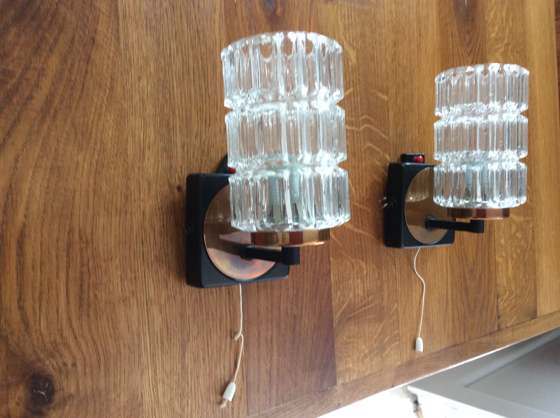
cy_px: 209
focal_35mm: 32
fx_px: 517
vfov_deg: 44.1
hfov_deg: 56.9
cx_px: 280
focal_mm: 3.3
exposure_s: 1/25
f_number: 2.4
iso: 80
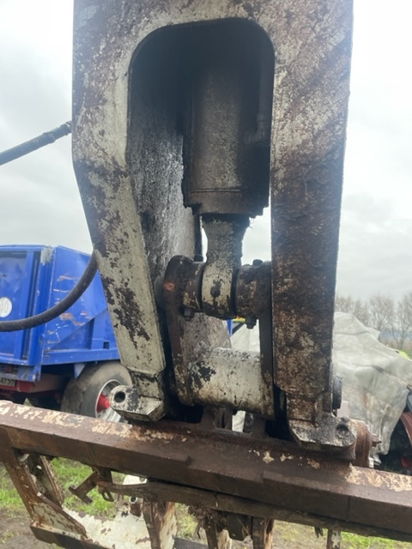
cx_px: 206
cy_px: 274
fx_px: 413
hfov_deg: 53.1
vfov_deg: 67.3
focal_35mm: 26
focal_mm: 4.2
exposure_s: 1/121
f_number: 1.6
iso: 64
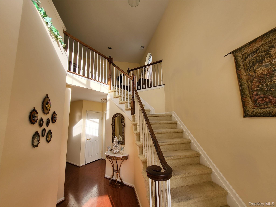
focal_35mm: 13
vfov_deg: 89.9
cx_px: 138
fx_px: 104
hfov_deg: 106.2
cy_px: 104
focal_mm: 1.74
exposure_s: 1/125
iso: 32
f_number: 2.2
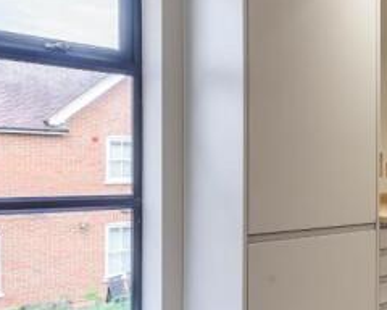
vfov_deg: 36.5
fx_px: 470
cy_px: 162
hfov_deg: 35.9
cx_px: 455
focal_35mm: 41
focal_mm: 16
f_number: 8
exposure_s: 1/25
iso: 250
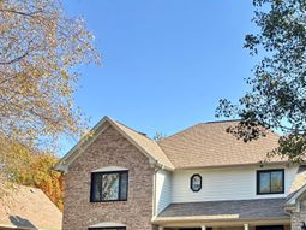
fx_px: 451
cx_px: 292
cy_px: 216
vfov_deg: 27.3
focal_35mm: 51
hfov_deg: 34.7
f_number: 1.6
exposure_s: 1/550
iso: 50
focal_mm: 5.96
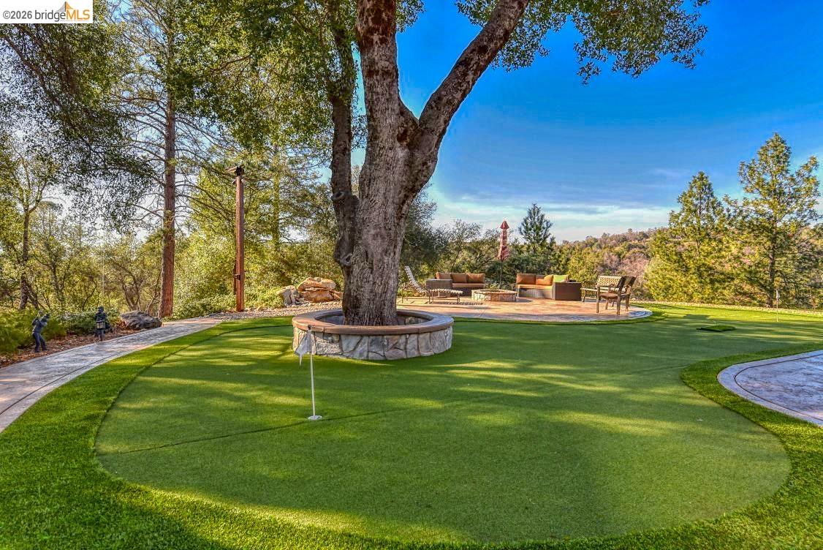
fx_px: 435
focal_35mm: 19
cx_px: 412
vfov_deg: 64.6
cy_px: 275
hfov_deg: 86.9
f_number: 5.6
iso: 100
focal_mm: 19
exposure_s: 1/125
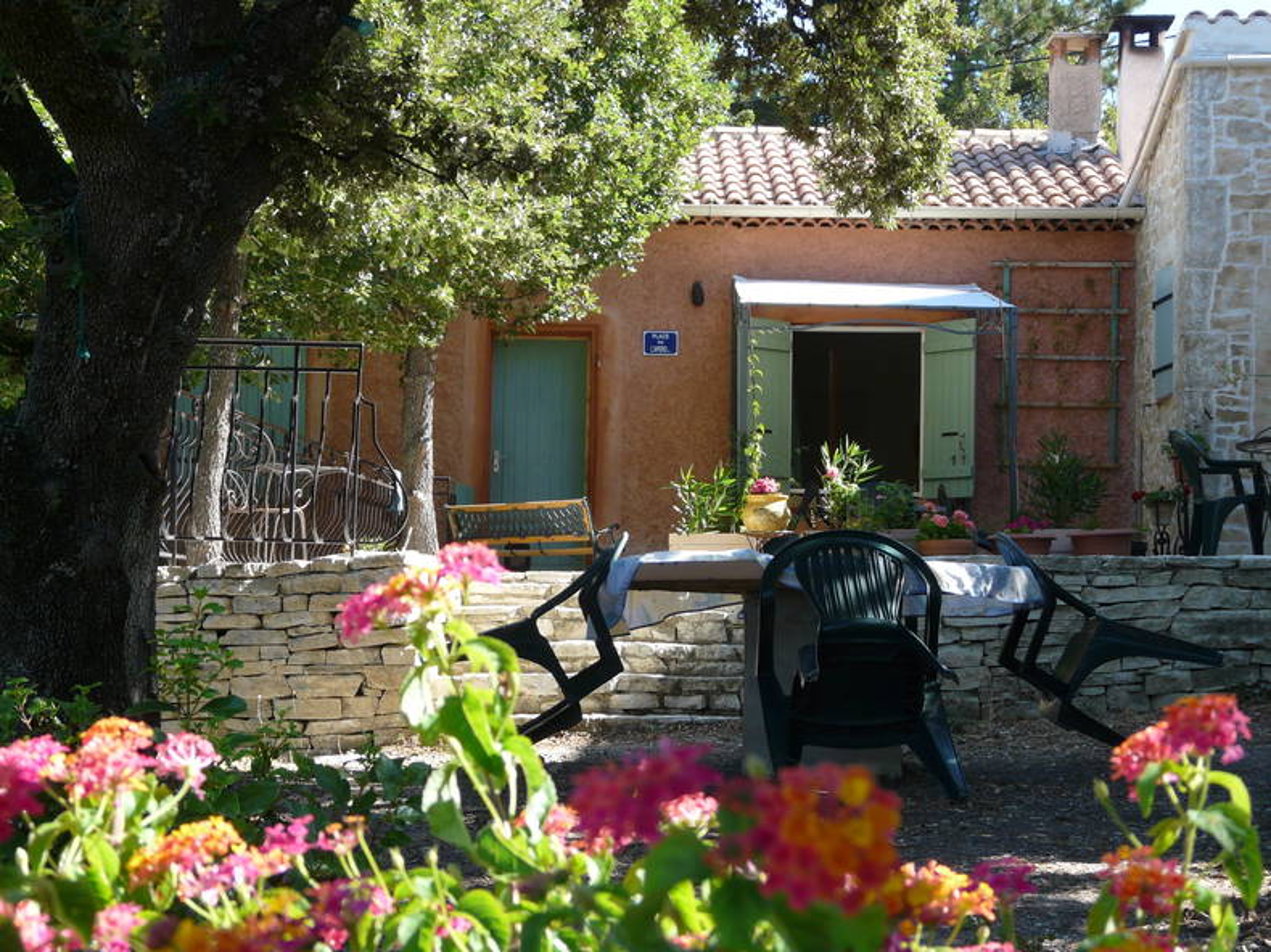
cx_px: 636
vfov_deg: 20.7
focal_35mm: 71
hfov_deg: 27.4
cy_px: 476
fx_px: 2606
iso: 100
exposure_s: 1/200
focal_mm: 11.7
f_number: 4
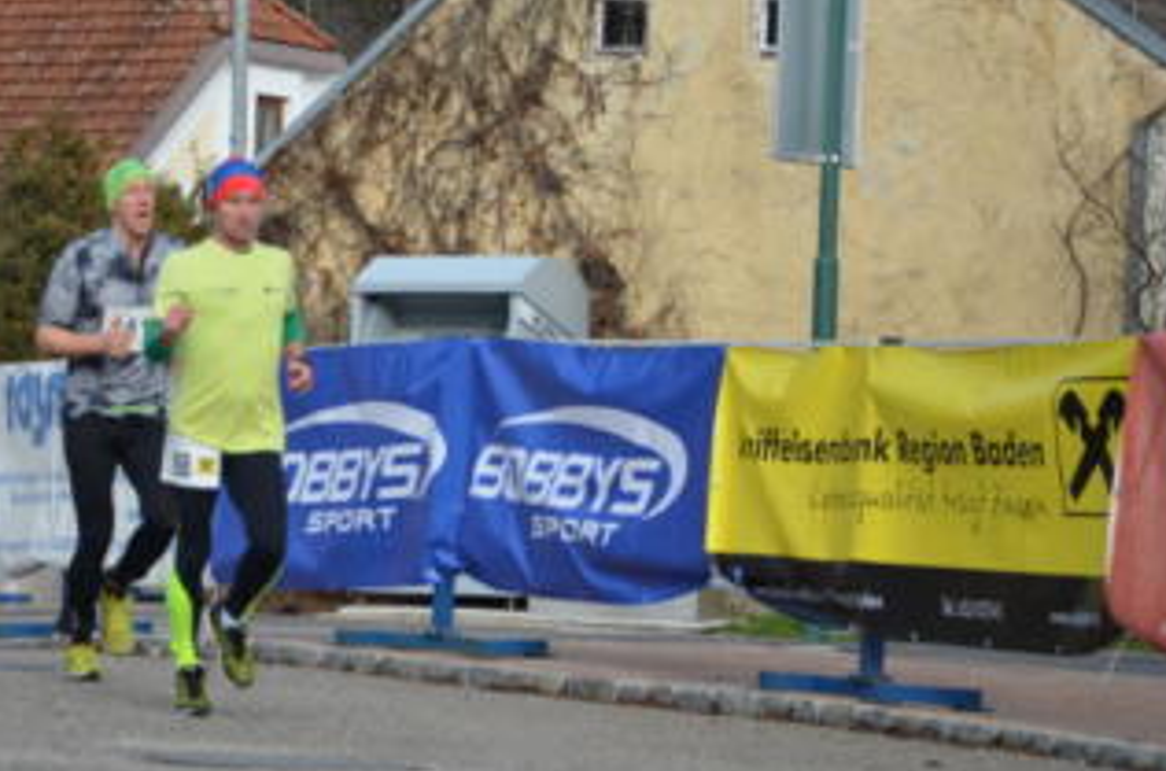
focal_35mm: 166
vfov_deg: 8.2
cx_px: 325
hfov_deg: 12.4
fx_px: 5363
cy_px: 338
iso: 640
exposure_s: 1/1000
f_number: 5.3
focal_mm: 70
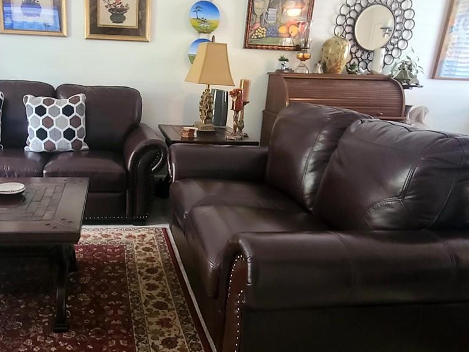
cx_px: 158
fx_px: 366
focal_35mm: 27
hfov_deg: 63.7
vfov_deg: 51.2
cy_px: 203
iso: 500
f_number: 2.2
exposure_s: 1/30
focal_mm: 2.2
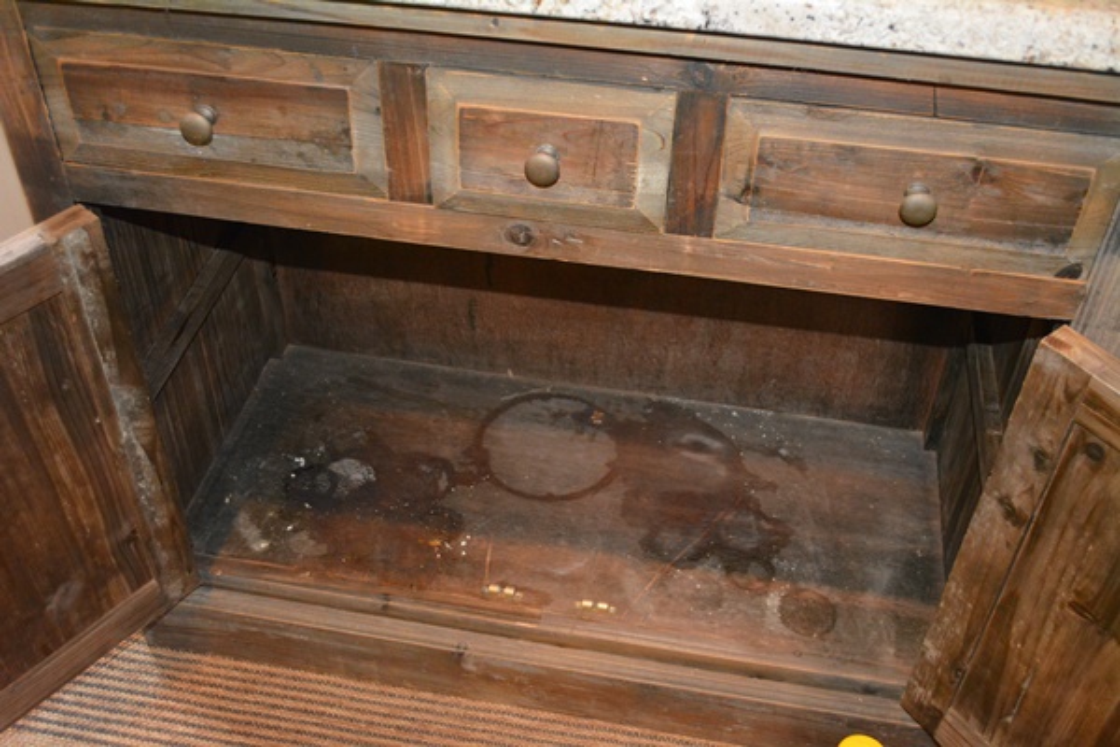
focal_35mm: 39
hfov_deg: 49.6
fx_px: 1213
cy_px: 374
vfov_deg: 34.2
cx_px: 560
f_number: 4.2
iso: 3200
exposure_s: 1/60
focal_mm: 26
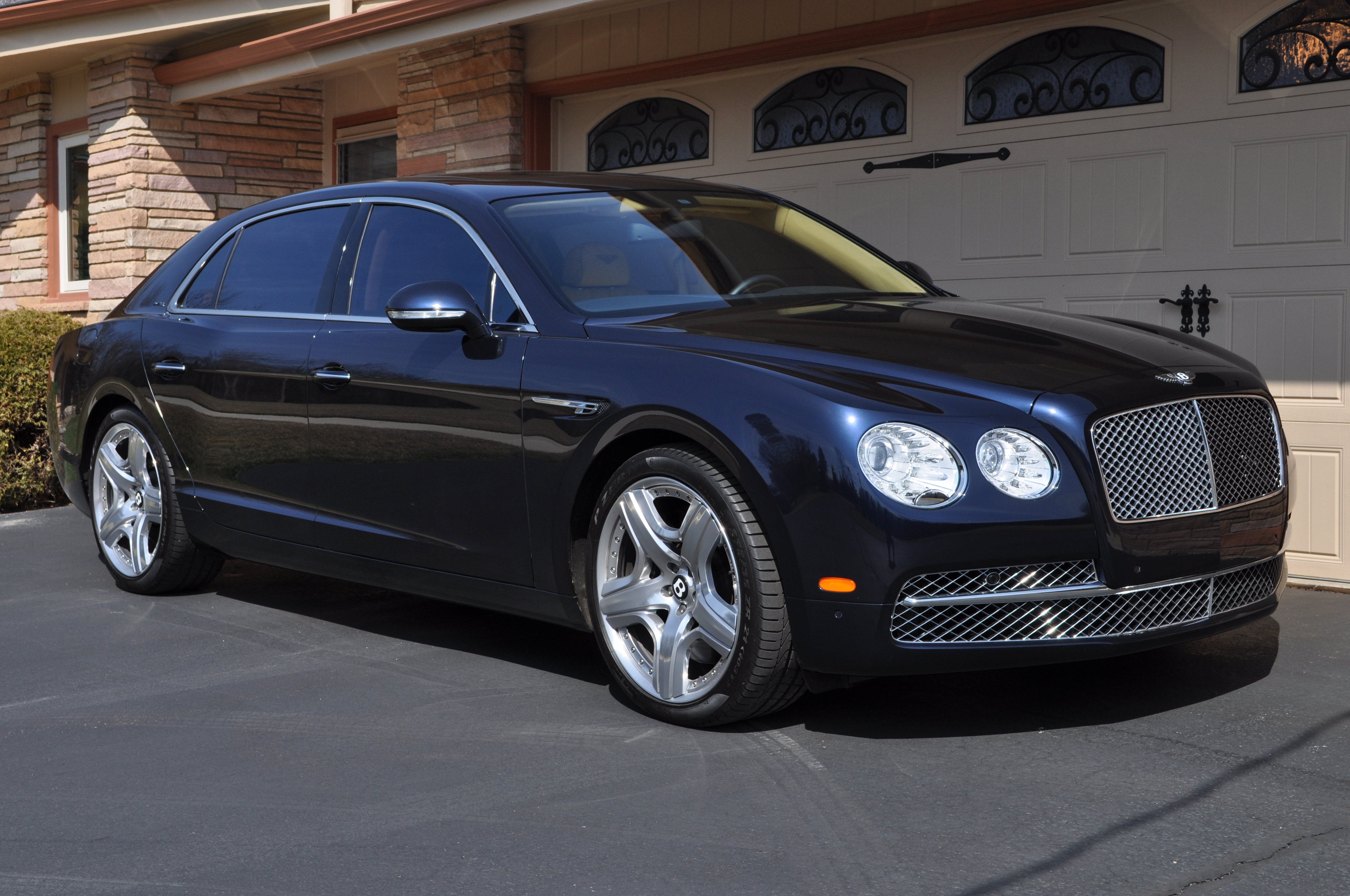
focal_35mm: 51
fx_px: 1910
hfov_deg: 38.9
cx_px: 675
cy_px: 448
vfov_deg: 26.4
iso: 200
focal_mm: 34
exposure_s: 1/320
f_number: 9
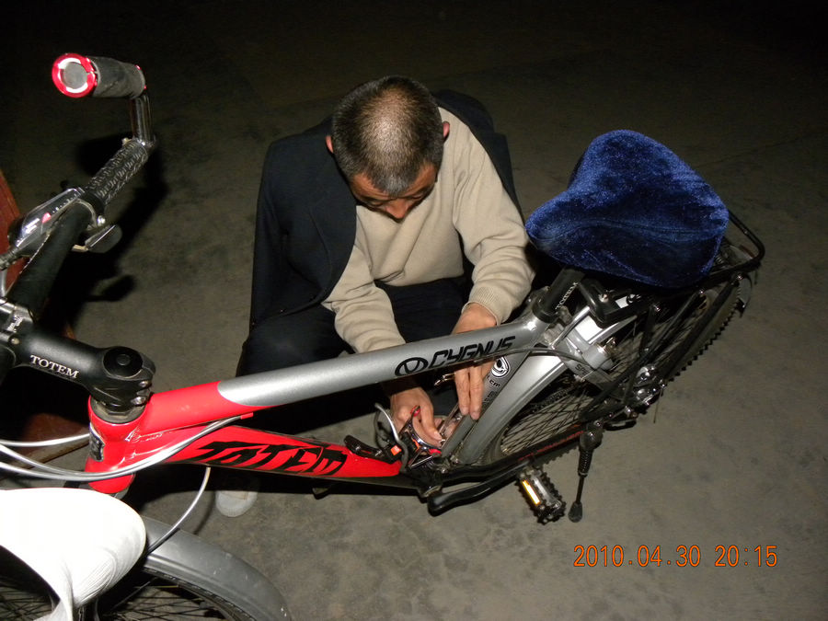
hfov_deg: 67.3
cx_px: 414
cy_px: 310
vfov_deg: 53.1
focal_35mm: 26
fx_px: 622
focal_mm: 4.6
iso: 400
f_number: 2.8
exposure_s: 1/30
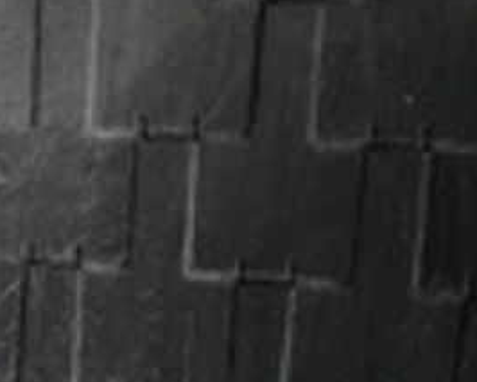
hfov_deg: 15.9
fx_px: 1539
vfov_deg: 13.2
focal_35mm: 109
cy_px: 612
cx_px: -282
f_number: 2.2
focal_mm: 4.15
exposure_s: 1/100
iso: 25
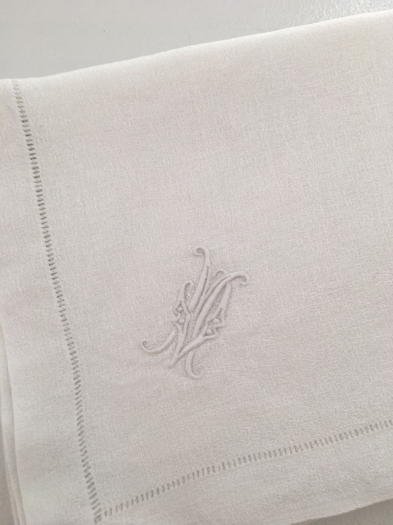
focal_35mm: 29
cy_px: 262
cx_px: 196
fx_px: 439
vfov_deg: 61.7
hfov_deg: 48.2
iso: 25
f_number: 2.2
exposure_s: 1/50
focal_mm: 4.15
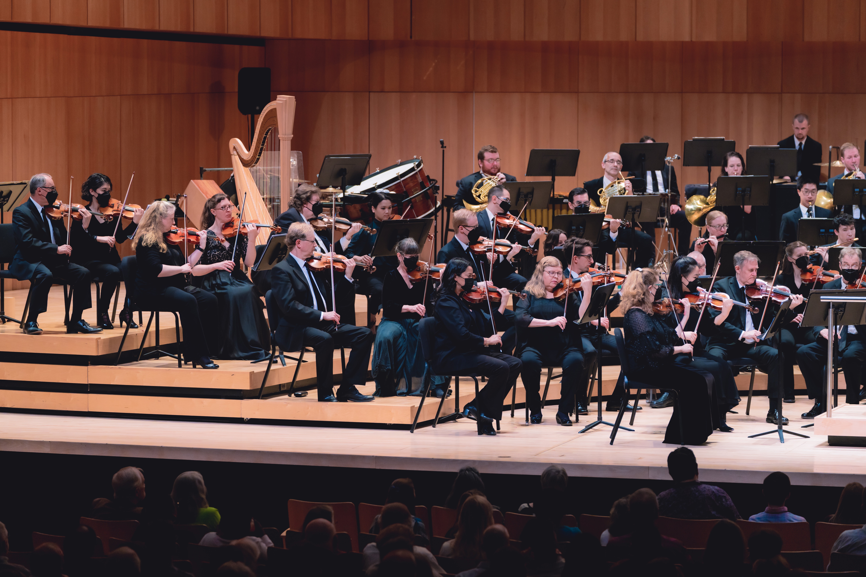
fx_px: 4089
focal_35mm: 170
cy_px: 288
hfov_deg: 12.1
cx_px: 433
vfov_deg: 8.1
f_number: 3.5
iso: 800
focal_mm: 170
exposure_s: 1/250
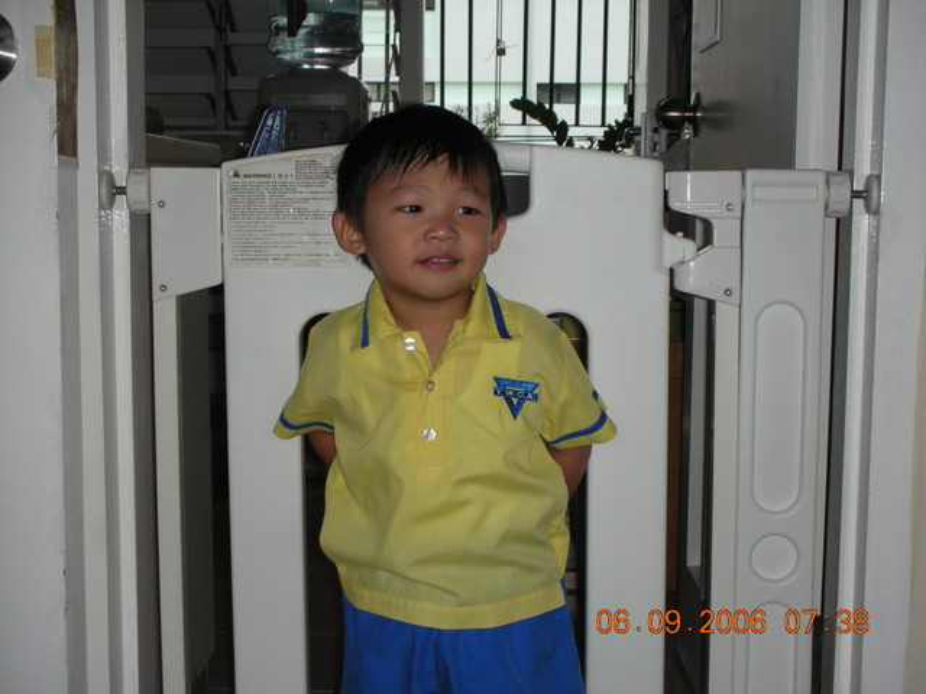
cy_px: 347
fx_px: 1418
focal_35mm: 53
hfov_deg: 36.2
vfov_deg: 27.5
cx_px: 463
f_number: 3.7
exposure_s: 1/60.1
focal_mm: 8.8
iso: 50
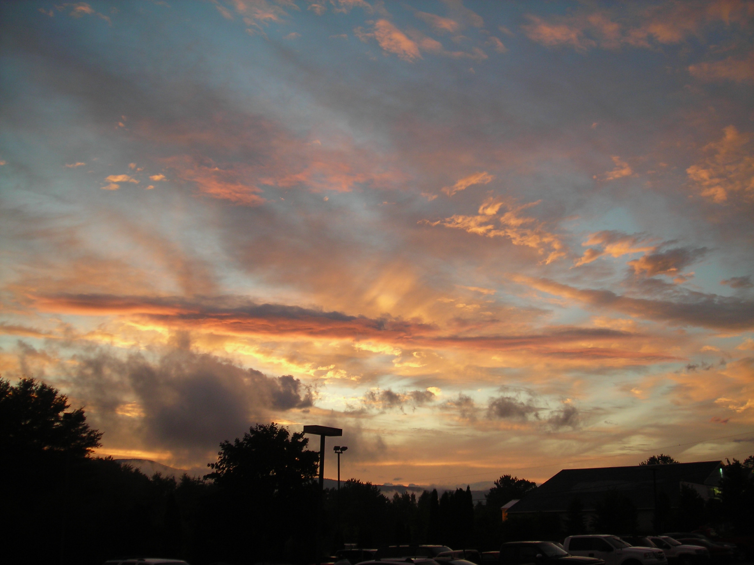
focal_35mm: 38
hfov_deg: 49.0
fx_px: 828
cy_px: 282
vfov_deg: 37.7
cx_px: 377
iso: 50
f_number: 3.2
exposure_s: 1/61.8
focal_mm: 6.3
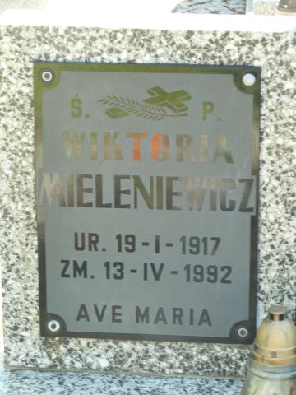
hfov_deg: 10.1
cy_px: 198
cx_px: 148
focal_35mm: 147
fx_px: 1676
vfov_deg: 13.4
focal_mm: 24.1
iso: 250
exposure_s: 1/60
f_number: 4.5
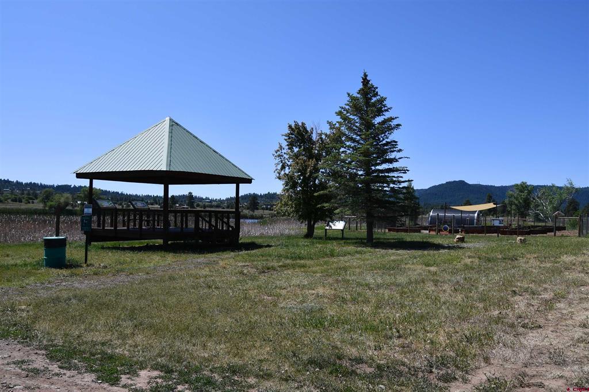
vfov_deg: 42.3
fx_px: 507
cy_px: 196
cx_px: 294
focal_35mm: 31
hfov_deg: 60.3
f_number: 9
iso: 100
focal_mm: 21
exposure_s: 1/320
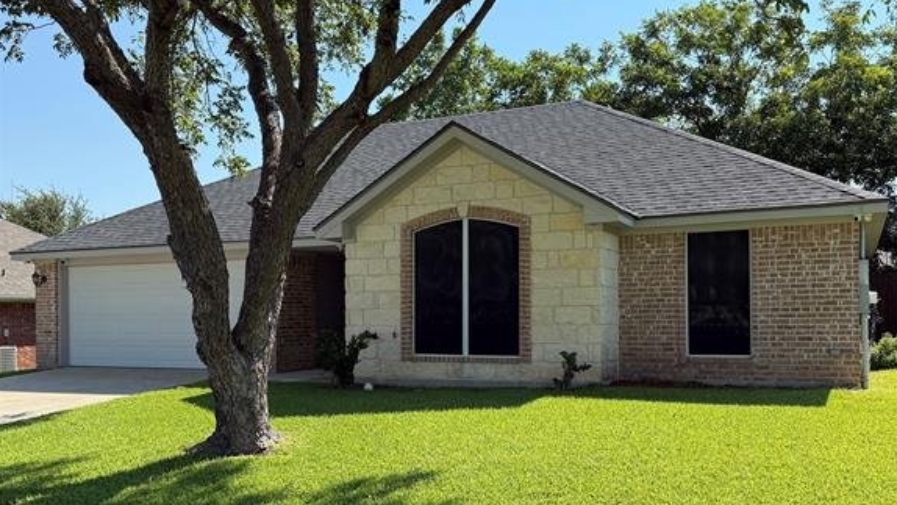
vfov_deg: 33.6
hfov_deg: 56.6
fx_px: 833
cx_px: 448
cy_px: 311
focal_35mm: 35
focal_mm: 6.76
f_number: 1.78
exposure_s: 1/3279
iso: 100
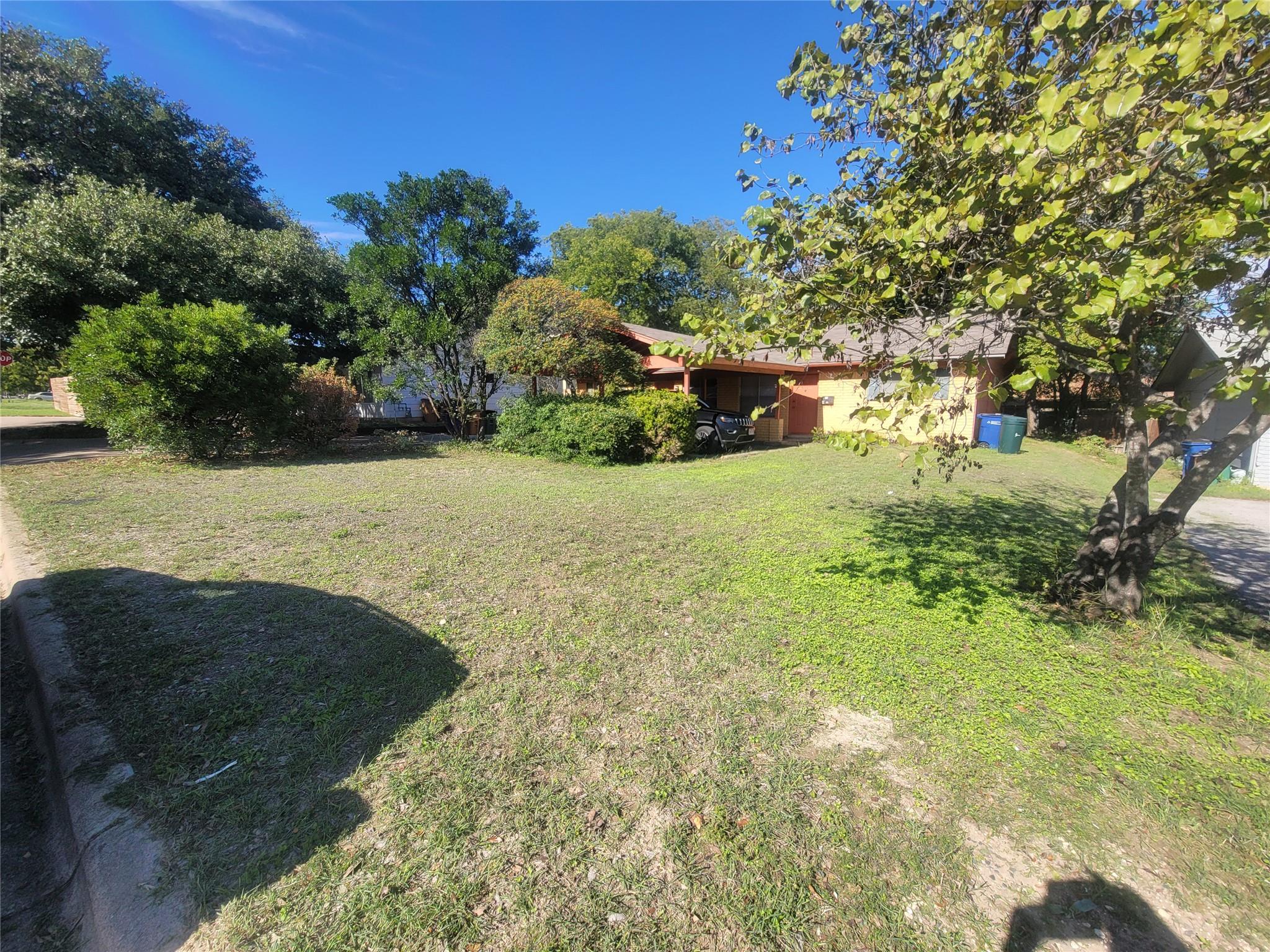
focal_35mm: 13
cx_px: 635
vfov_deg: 89.9
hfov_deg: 106.2
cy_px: 476
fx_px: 477
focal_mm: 2.2
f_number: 2.2
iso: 64
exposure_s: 1/1202
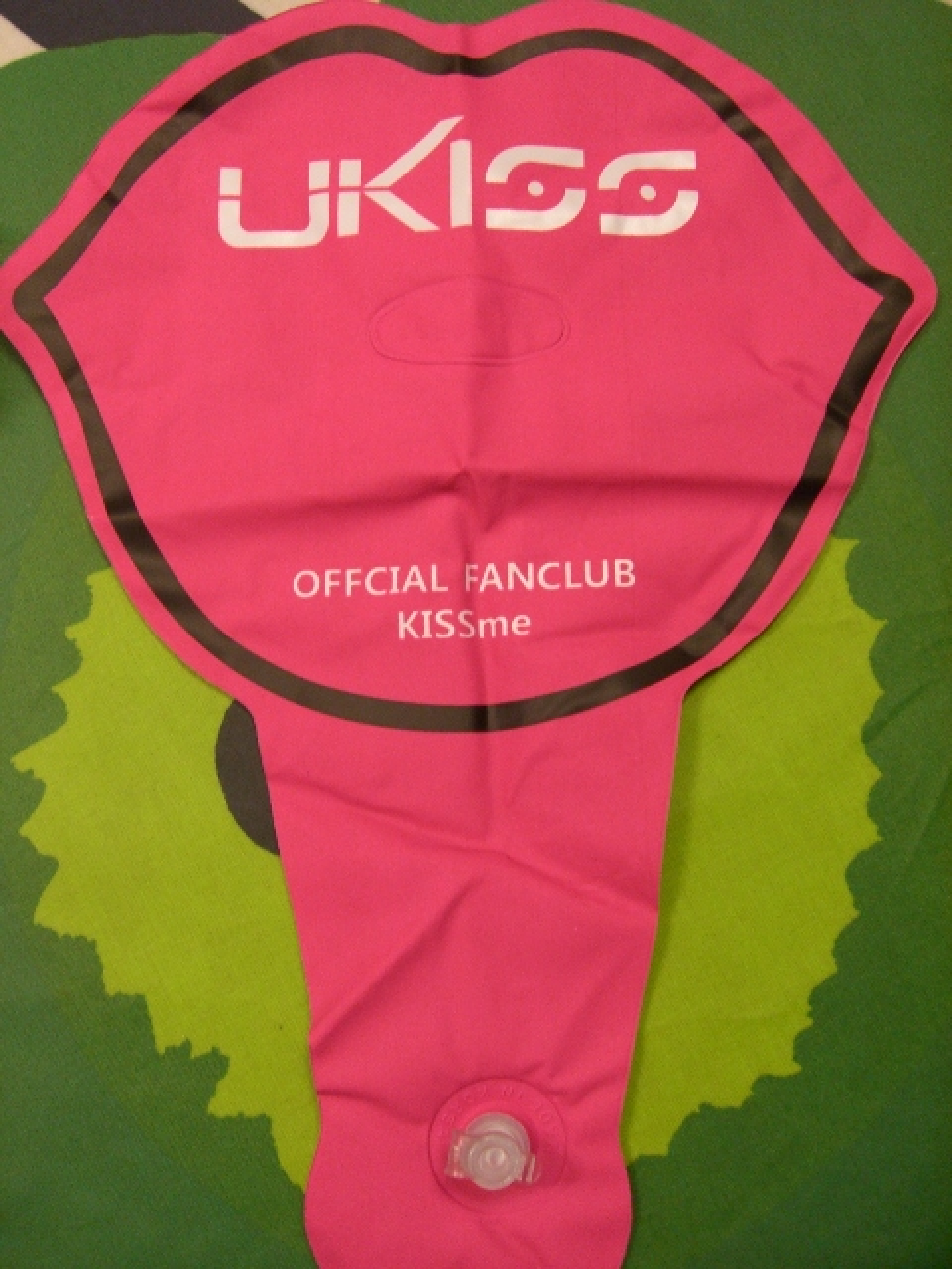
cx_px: 476
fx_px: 1393
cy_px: 634
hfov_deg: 37.7
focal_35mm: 38
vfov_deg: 49.0
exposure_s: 1/30
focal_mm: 6.2
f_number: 2.7
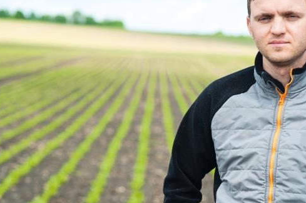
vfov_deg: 7.7
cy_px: 141
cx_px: 222
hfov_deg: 11.5
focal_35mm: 178
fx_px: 1511
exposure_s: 1/1000
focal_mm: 85
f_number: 4
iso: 200
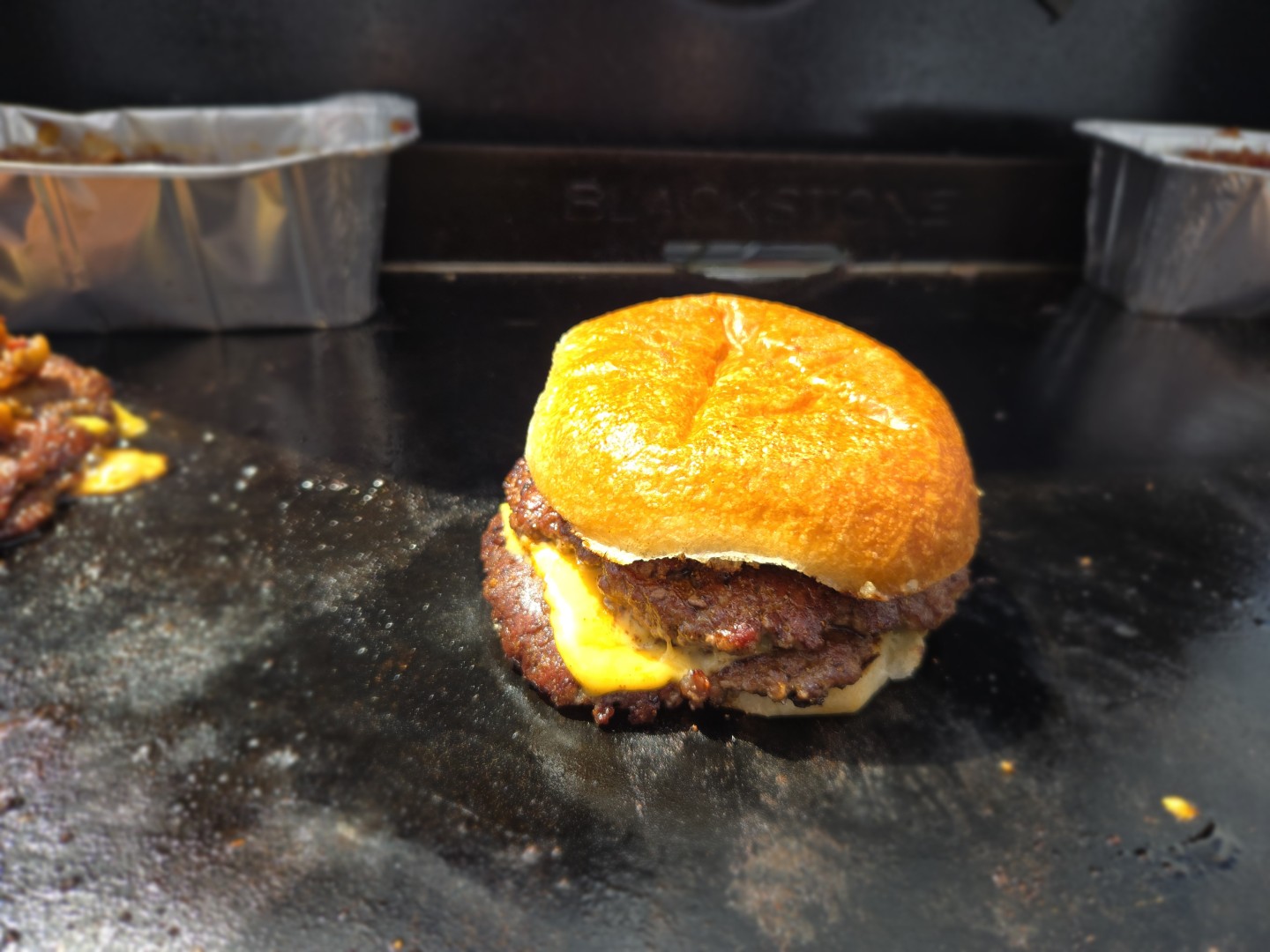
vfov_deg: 58.9
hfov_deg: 73.9
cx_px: 635
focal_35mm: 23
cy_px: 476
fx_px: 844
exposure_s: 1/779
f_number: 1.8
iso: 25
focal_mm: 5.4
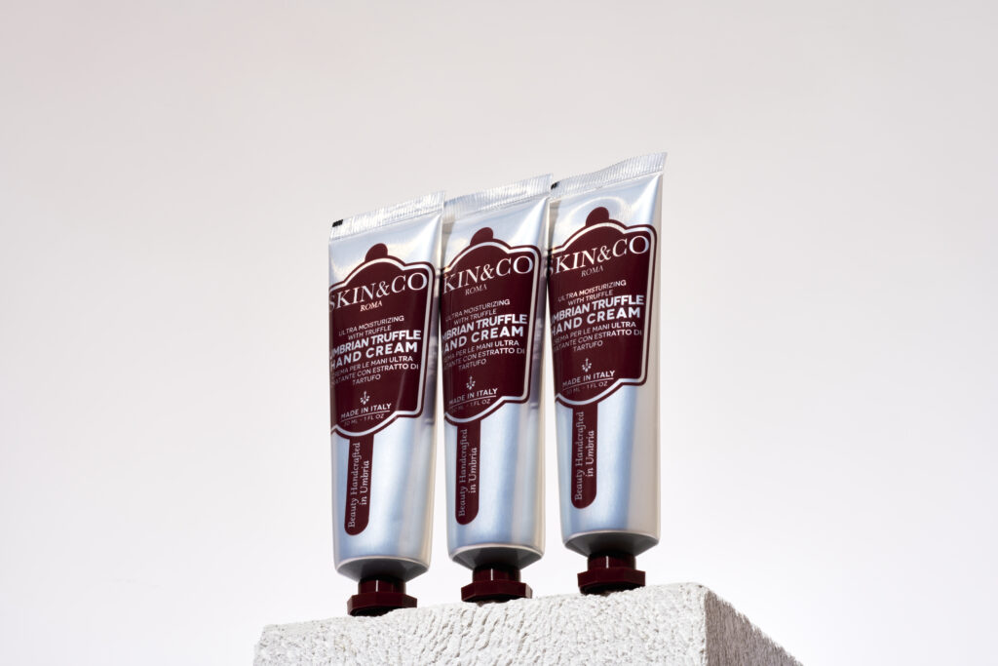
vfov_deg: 13.0
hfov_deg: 19.5
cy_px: 333
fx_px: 2911
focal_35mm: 105
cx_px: 499
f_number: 22
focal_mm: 105
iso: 64
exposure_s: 1/160
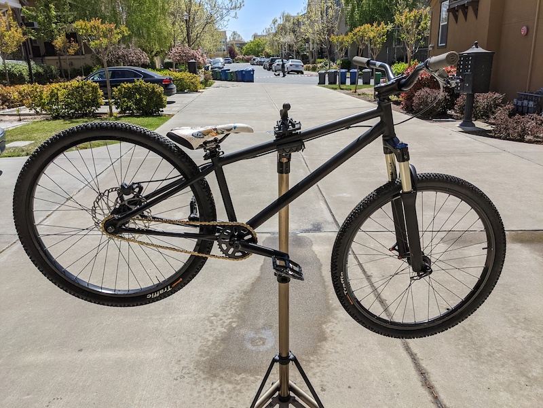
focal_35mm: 27
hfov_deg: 65.3
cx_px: 272
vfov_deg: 51.4
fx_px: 424
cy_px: 204
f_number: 1.73
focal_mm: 4.38
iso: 68
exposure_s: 1/4673
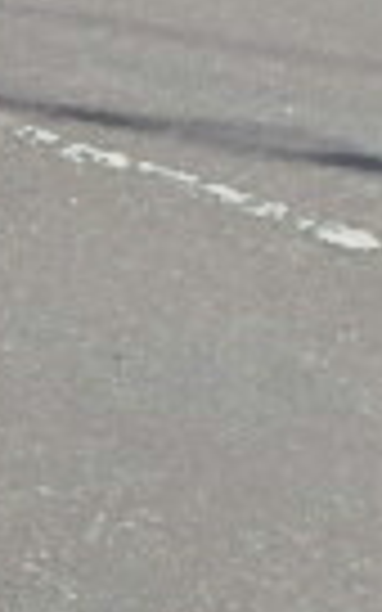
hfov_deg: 10.8
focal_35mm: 105
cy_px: 54
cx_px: -499
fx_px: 1749
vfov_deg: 19.4
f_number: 6
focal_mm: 3.7
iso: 125
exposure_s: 1/400
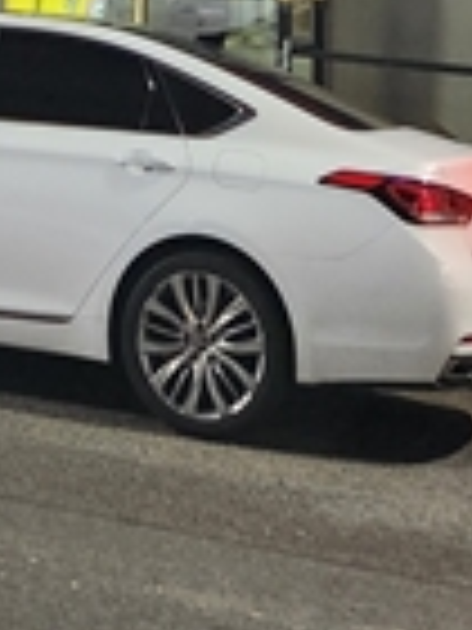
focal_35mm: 118
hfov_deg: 12.2
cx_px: -139
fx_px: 2145
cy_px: -788
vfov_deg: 13.3
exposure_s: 1/60
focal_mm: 5.4
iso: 800
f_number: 1.8
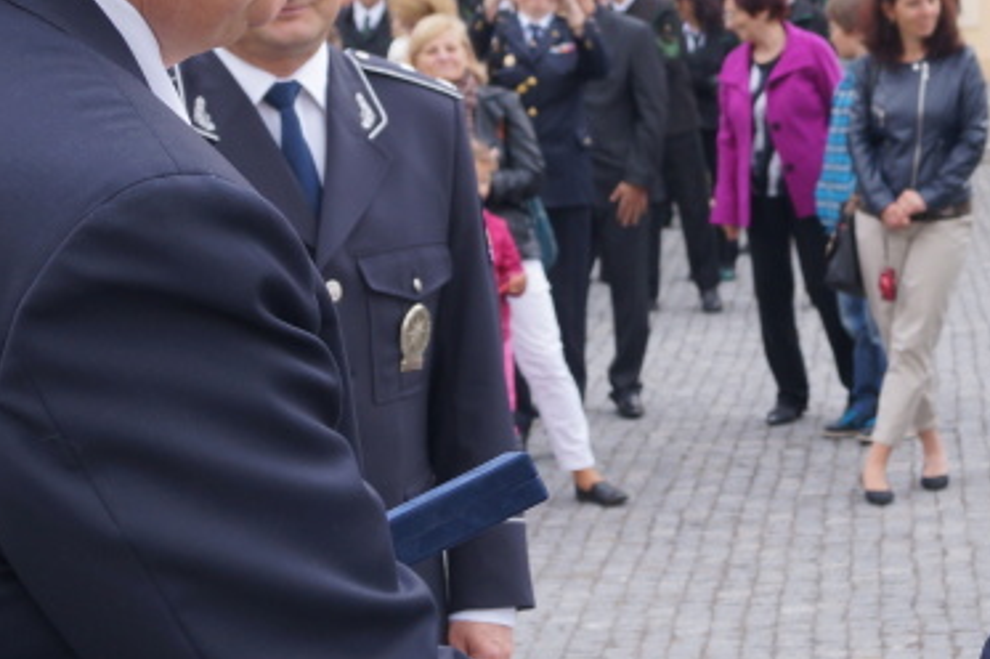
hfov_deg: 19.0
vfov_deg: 12.8
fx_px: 2940
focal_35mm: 107
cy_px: 298
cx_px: 711
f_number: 5.6
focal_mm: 26
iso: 100
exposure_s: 1/125
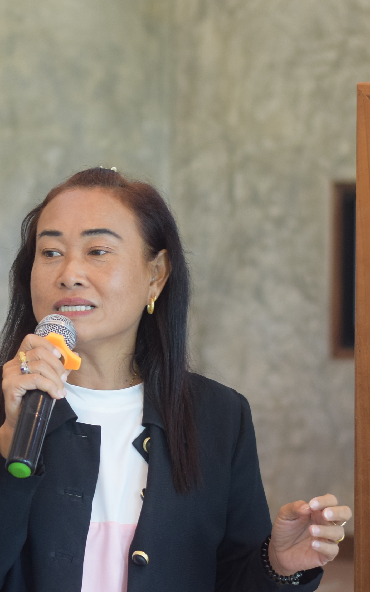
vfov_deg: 13.7
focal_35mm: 153
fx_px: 2469
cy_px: 379
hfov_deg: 8.5
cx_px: 12
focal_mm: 50
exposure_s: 1/160
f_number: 2.8
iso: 800
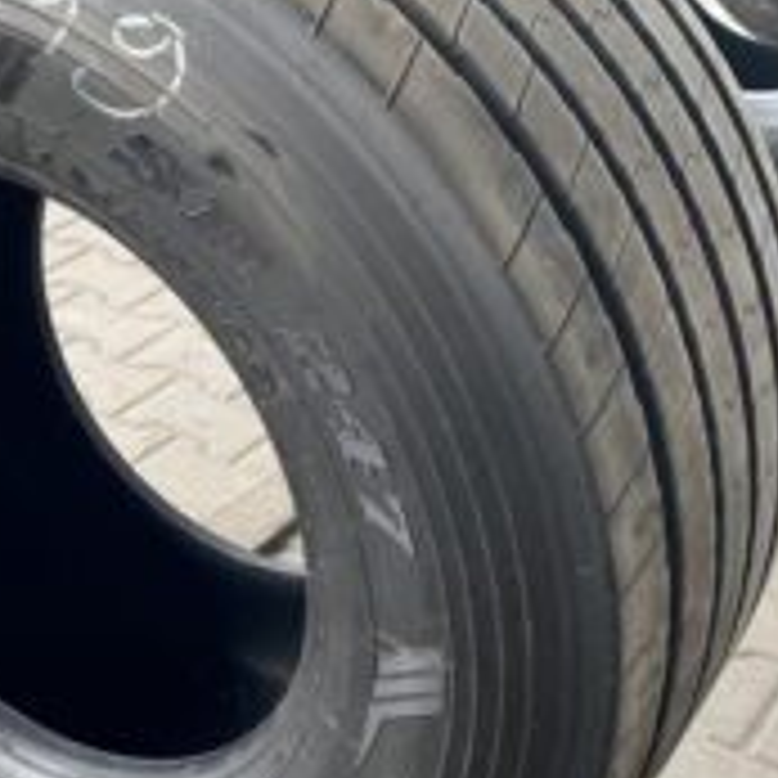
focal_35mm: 57
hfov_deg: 29.0
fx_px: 1449
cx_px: 103
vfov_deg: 30.0
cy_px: 447
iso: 64
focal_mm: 4.25
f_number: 1.8
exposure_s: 1/121
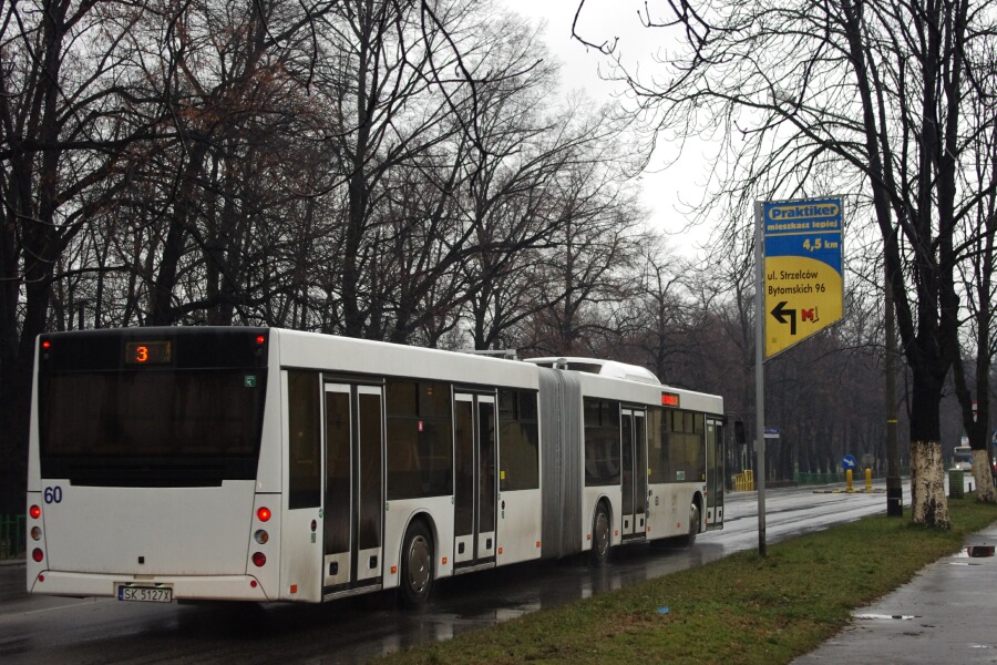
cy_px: 332
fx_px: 1662
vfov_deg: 22.6
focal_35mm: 60
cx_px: 498
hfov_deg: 33.4
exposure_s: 1/640
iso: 1600
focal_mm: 40
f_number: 4.5
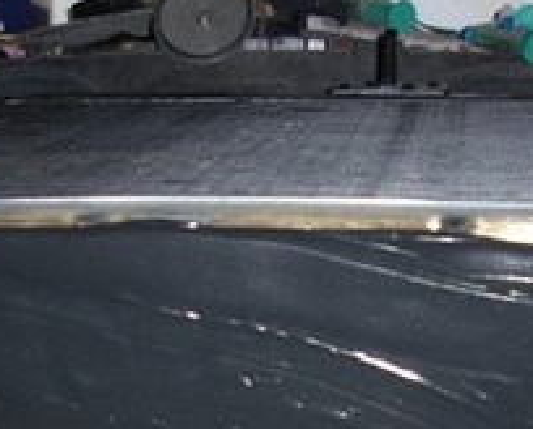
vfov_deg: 13.4
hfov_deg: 17.4
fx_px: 1739
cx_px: 256
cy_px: 599
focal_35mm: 110
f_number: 2.8
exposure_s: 1/60
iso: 50
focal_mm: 6.3
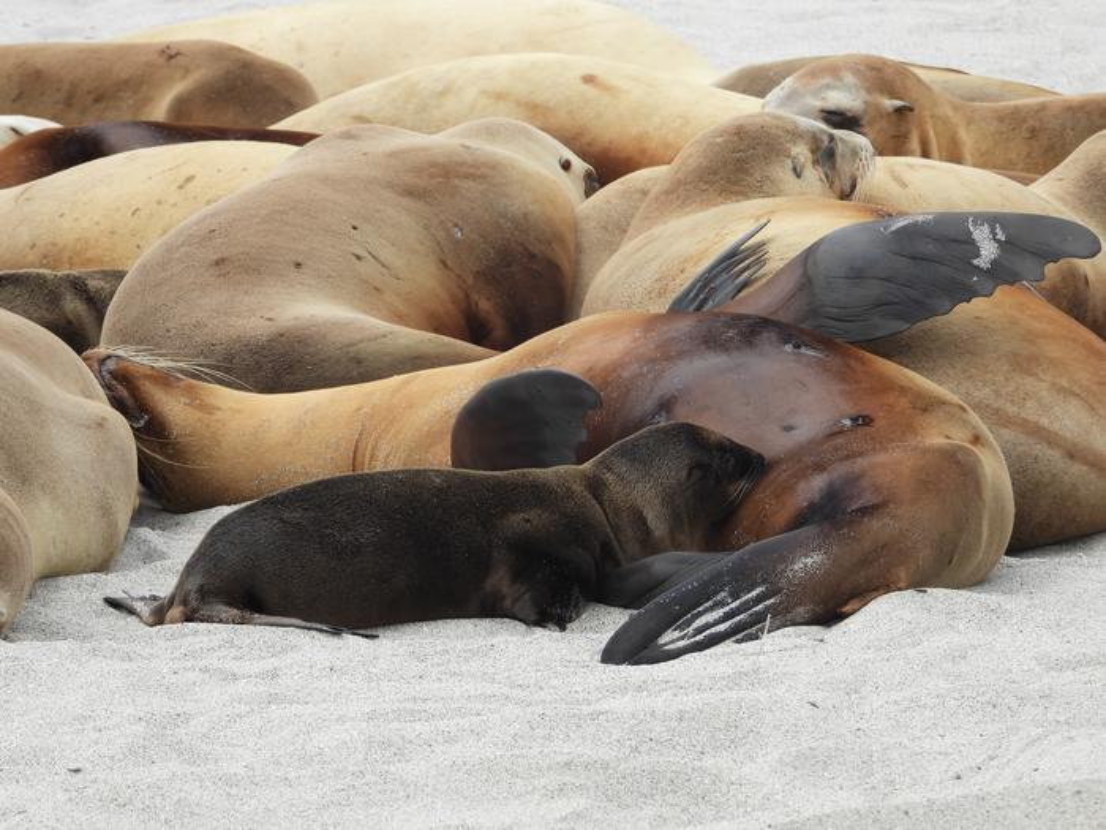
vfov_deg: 4.3
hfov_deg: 5.7
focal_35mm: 345
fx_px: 11023
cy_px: 415
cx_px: 553
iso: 100
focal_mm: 62.1
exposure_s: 1/400
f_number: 4.5
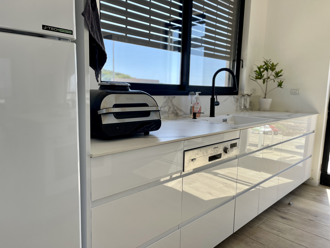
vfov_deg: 53.1
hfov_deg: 67.3
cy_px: 124
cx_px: 165
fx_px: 248
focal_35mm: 26
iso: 50
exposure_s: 1/962
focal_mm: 5.1
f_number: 1.6
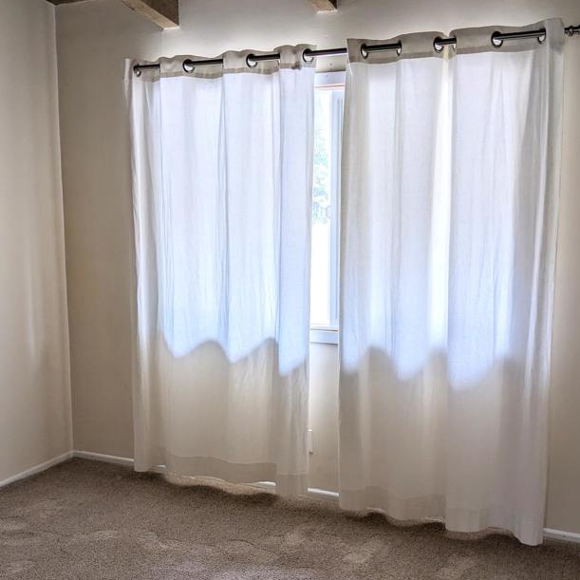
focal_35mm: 40
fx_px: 758
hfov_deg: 41.8
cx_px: 266
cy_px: 311
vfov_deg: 41.8
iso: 58
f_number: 1.73
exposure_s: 1/138
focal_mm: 4.38
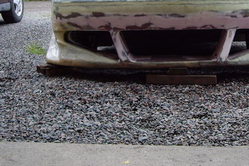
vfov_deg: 19.7
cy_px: 26
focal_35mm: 68
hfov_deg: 29.4
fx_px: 470
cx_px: 171
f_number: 2.7
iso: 64
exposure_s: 1/160
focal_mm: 6.2
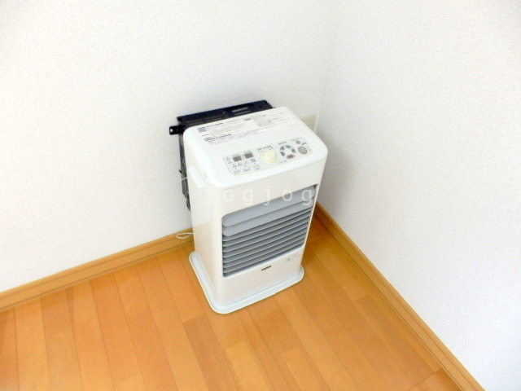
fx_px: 361
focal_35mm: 24
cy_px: 196
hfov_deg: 71.6
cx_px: 260
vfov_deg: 56.8
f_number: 3
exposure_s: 1/30
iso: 320
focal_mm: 4.2
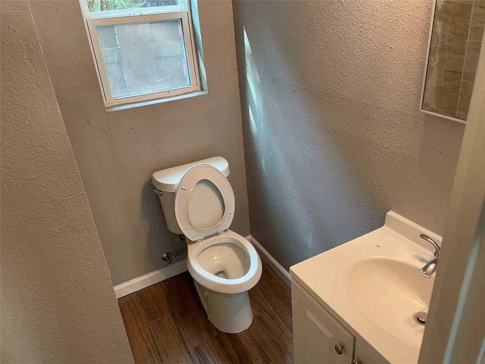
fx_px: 364
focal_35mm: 26
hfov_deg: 67.3
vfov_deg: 53.1
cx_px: 242
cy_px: 182
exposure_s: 1/60
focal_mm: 4.2
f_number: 1.6
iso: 125
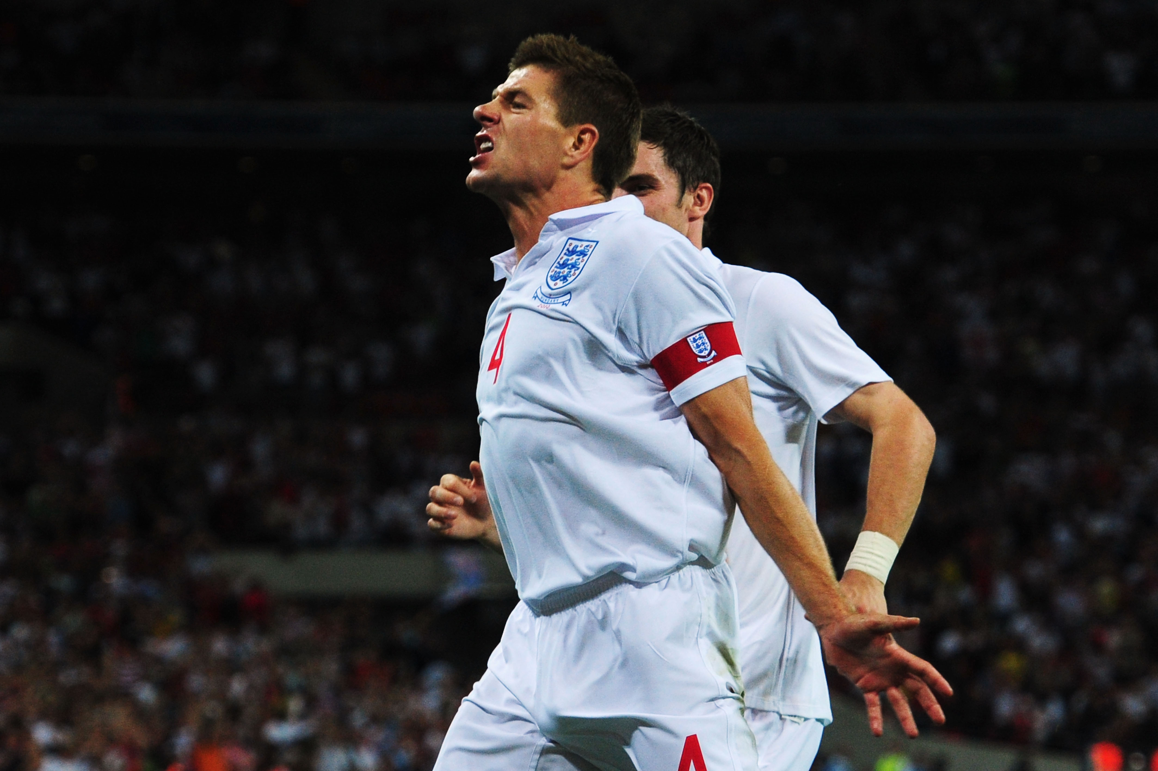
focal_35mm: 140
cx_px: 579
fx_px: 4500
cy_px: 386
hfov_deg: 14.7
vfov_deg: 9.8
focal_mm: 140
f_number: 4.5
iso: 1600
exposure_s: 1/800
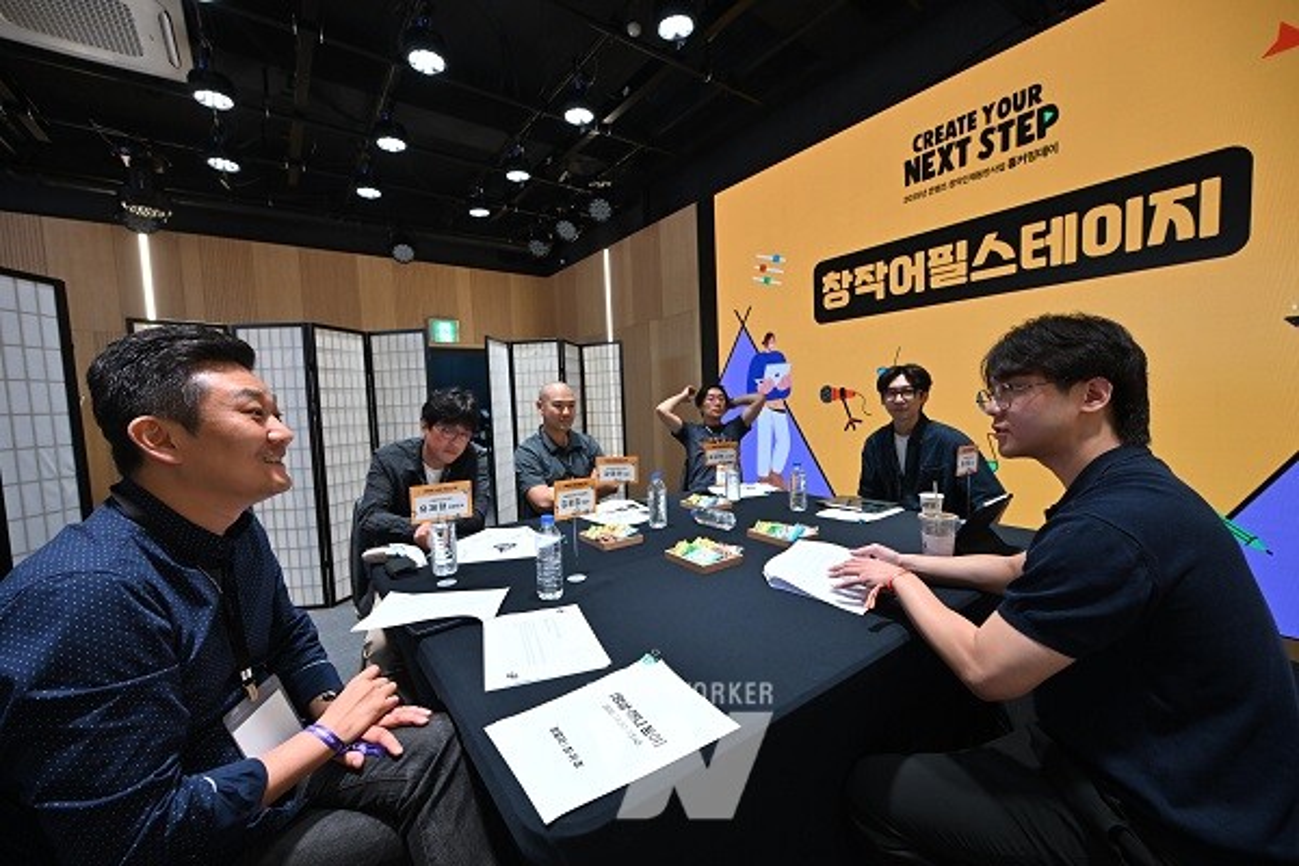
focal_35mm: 14
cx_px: 650
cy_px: 433
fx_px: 505
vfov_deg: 81.2
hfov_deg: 104.3
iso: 1400
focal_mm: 14
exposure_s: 1/125
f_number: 5.6
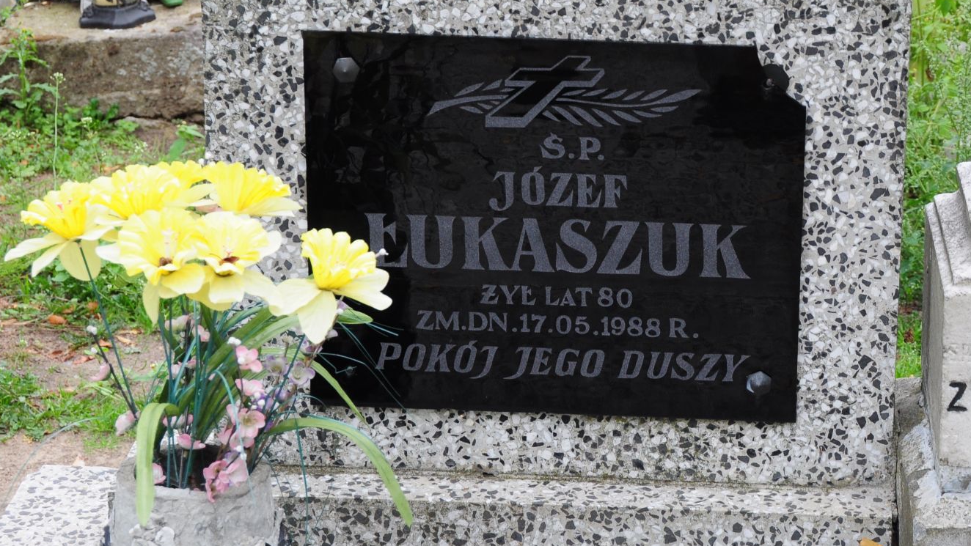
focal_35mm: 122
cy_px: 208
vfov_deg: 9.9
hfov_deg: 17.5
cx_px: 722
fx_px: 3141
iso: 320
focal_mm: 48
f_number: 7.1
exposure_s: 1/160
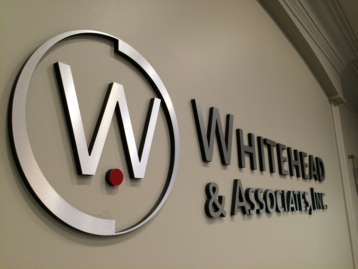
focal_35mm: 29
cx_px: 179
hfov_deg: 61.7
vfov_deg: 48.2
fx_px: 300
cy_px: 134
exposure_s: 1/30
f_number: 2.2
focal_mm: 4.15
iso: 160
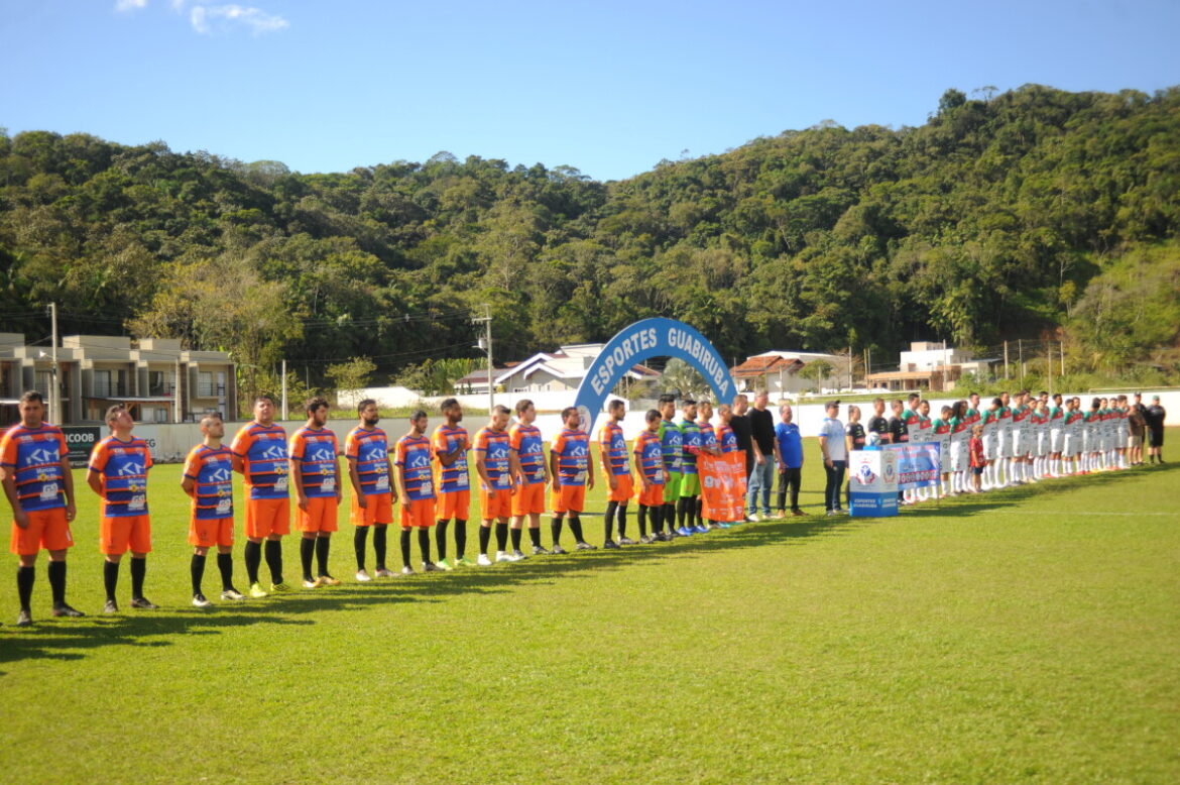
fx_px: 1244
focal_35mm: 38
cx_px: 590
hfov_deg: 50.7
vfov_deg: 35.0
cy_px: 392
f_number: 3.3
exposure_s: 1/800
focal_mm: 38
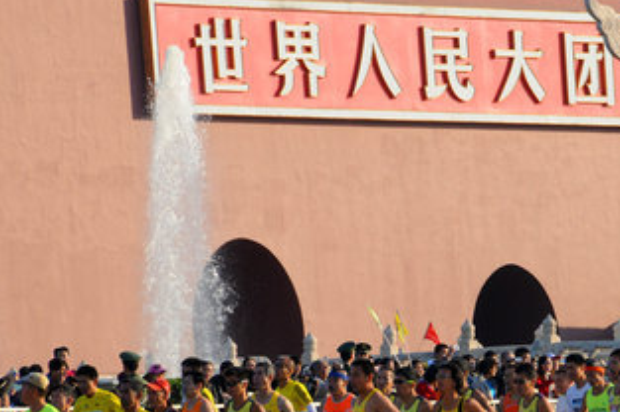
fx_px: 9909
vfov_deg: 2.4
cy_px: 243
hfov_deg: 3.6
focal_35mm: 576
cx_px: 515
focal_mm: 200
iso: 400
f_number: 8
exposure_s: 1/500
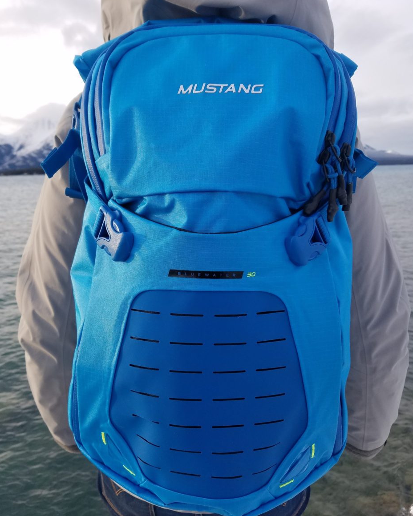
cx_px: 205
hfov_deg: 51.5
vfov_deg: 62.2
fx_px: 428
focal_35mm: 28
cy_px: 268
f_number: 1.7
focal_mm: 4.2
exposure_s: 1/435
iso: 50
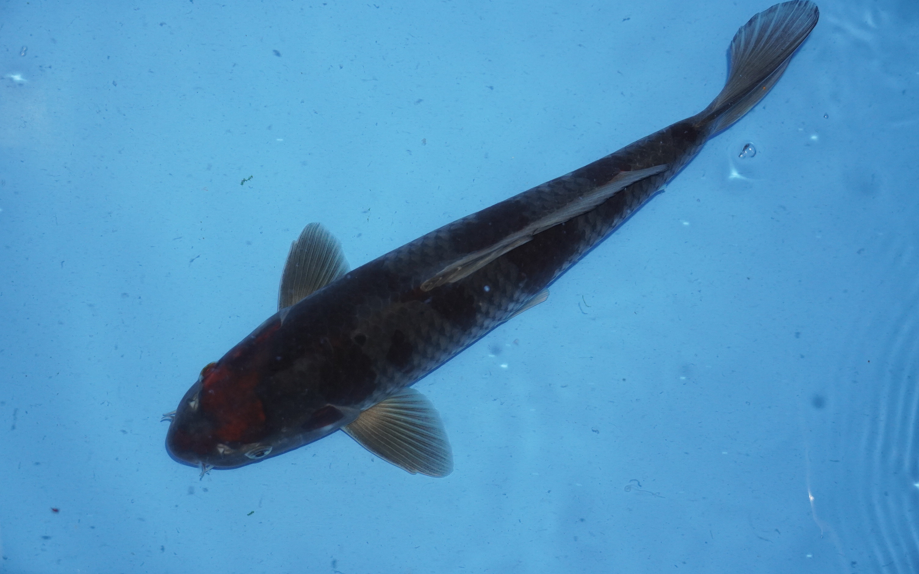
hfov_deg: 37.9
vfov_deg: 24.2
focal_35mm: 54
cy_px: 294
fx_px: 1340
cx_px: 460
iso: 1250
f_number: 4.5
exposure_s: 1/160
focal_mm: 35
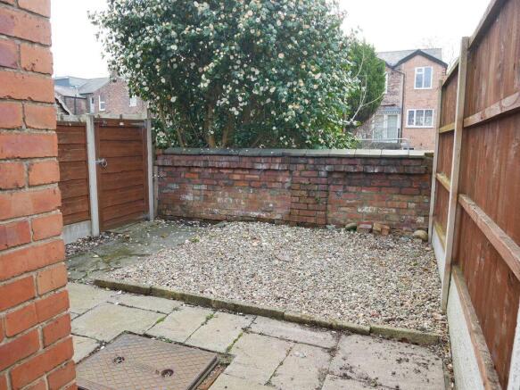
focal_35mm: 24
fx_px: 360
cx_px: 260
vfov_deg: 56.8
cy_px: 195
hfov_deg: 71.6
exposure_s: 1/200
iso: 200
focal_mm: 12
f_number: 4.5
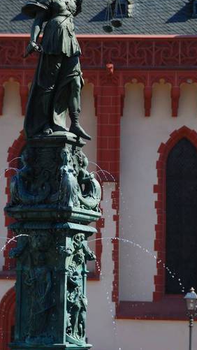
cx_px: 74
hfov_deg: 6.7
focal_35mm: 180
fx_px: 1671
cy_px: 168
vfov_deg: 12.0
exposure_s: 1/400
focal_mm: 82
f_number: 5.3
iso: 125
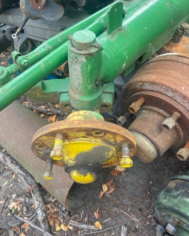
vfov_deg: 62.2
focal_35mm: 28
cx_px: 95
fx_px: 196
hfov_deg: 51.5
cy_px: 122
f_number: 1.6
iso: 40
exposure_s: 1/244
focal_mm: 4.2
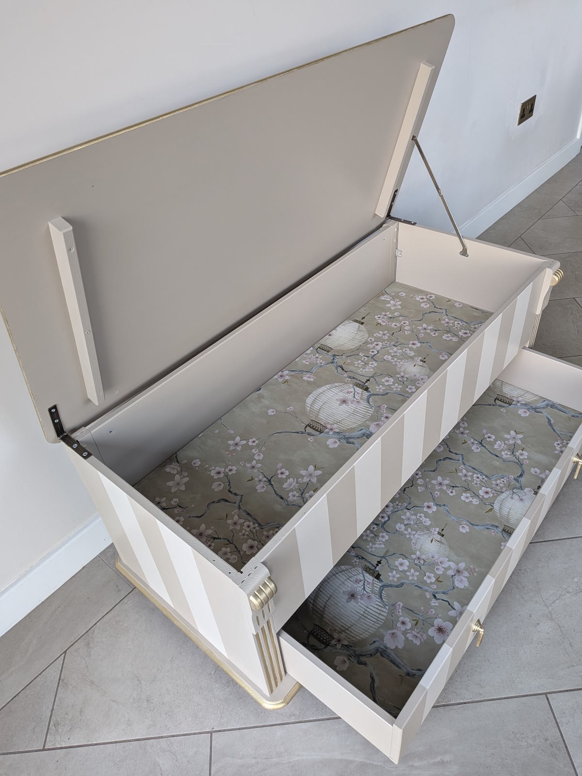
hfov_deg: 56.8
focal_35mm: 24
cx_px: 291
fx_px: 538
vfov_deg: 71.6
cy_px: 388
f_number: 1.7
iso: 39
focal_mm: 4.53
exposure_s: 1/33.3
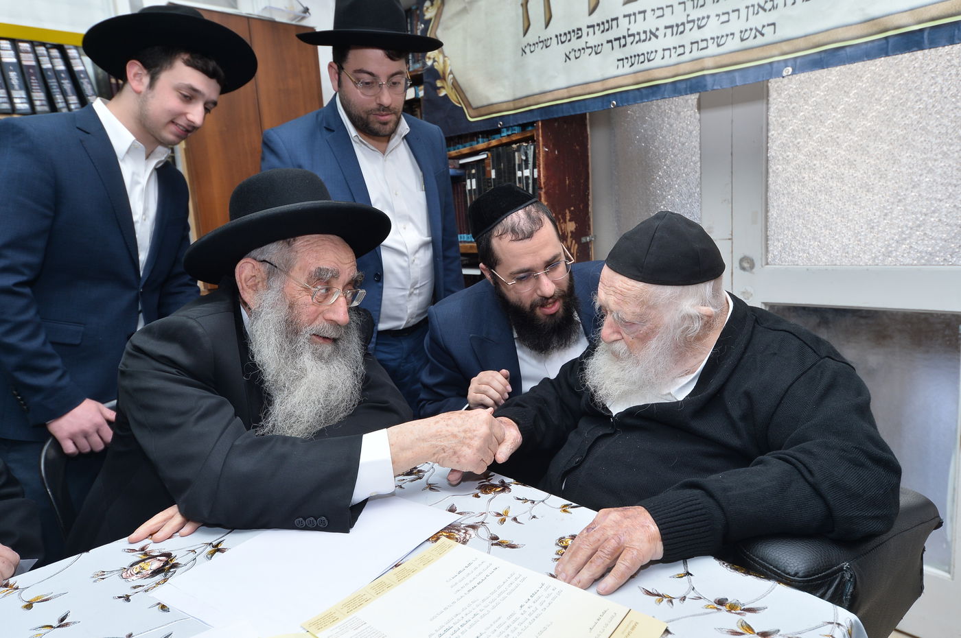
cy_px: 319
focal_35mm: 24
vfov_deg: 53.0
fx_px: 640
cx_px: 480
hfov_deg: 73.8
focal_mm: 24
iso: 400
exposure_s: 1/160
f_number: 5.6
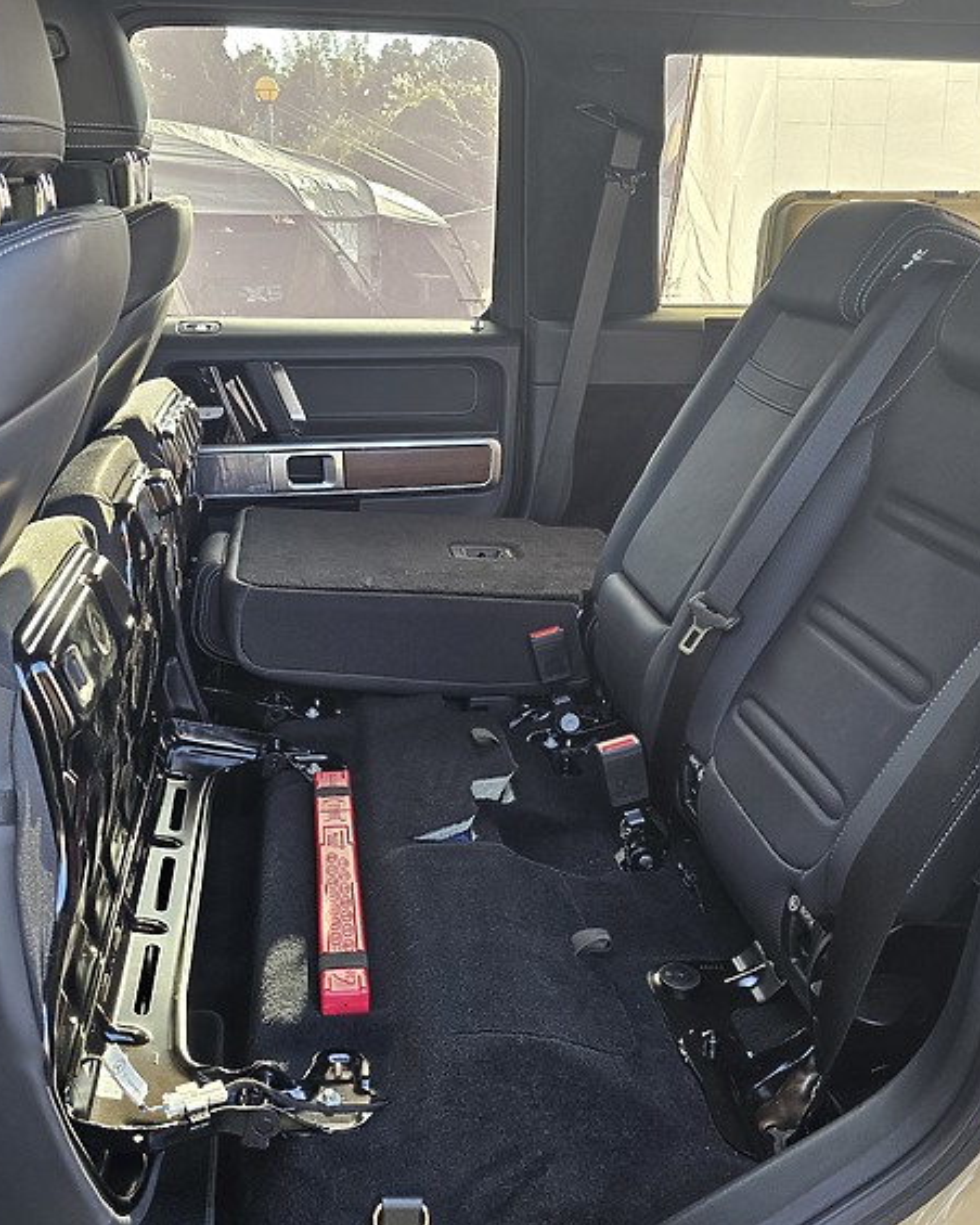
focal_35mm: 31
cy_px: 630
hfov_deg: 47.0
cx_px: 431
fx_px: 1124
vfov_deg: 57.2
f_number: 1.7
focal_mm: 6.3
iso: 200
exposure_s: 1/180
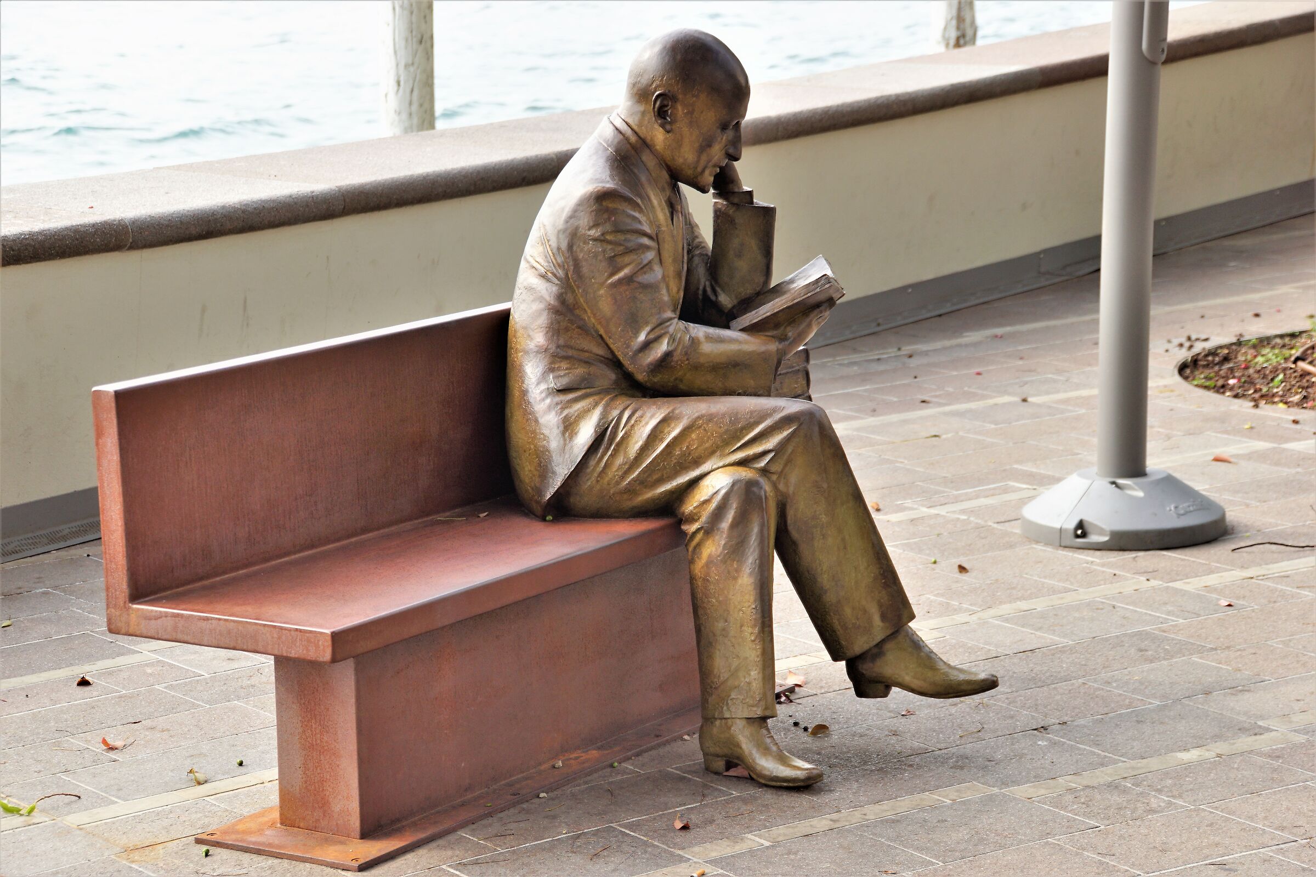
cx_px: 658
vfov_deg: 15.2
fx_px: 3290
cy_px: 438
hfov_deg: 22.6
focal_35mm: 90
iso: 125
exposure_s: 1/160
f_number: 5.6
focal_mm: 60
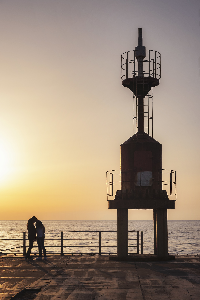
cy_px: 150
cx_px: 100
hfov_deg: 20.3
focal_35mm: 67
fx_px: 558
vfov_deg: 30.1
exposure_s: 1/1600
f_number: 7.1
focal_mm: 44.4
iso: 400
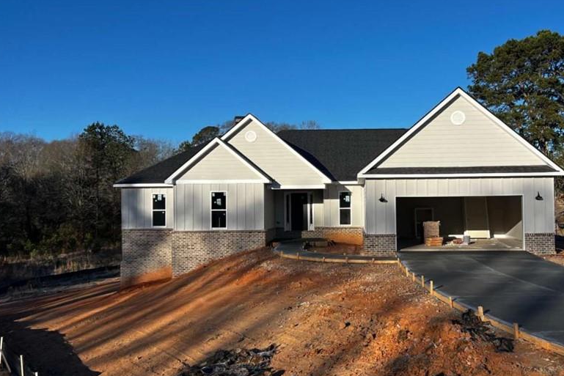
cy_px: 191
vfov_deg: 36.9
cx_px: 354
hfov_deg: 52.5
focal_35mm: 36
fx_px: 564
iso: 50
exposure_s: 1/4444
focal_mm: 5.7
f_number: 1.5
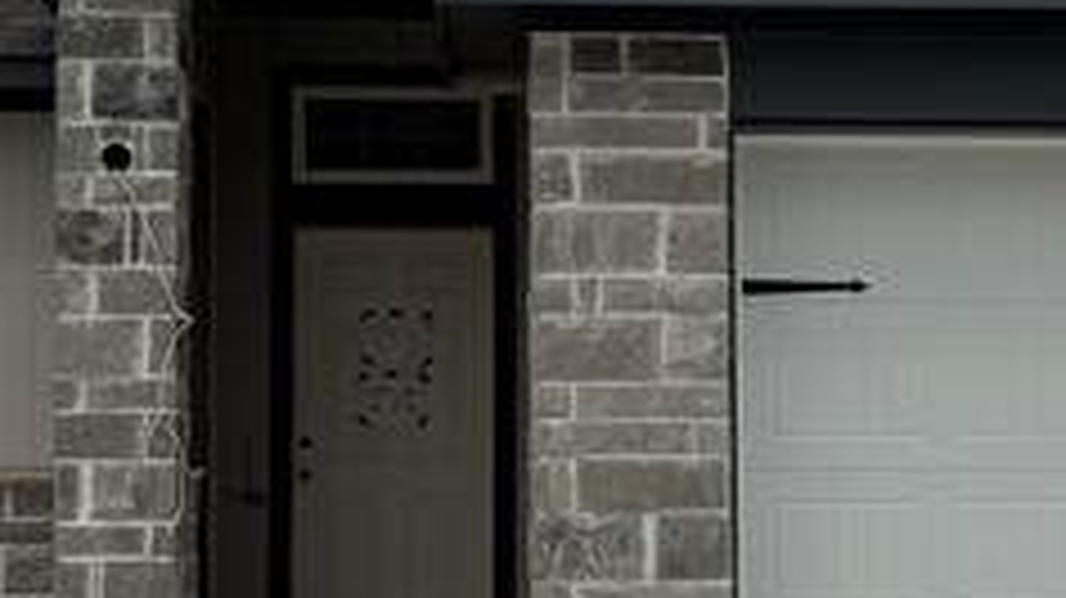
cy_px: 328
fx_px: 3192
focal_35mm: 113
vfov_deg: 10.7
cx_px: 900
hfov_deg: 18.7
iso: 80
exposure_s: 1/10417
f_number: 1.78
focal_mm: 6.76
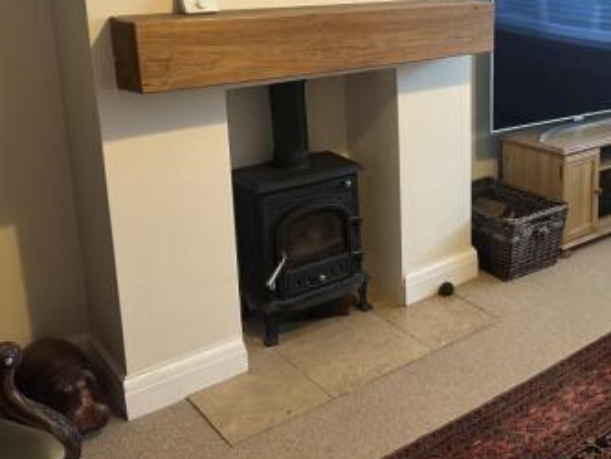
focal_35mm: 42
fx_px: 742
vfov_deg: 33.7
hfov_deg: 43.0
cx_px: 478
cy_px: 117
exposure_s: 1/60
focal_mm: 6.86
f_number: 1.78
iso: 320
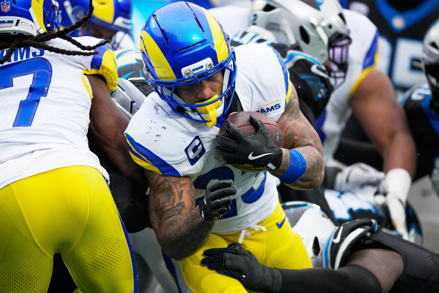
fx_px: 7317
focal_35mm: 600
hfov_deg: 3.4
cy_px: 146
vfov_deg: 2.3
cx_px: 220
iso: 2000
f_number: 4
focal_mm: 600
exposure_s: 1/2000
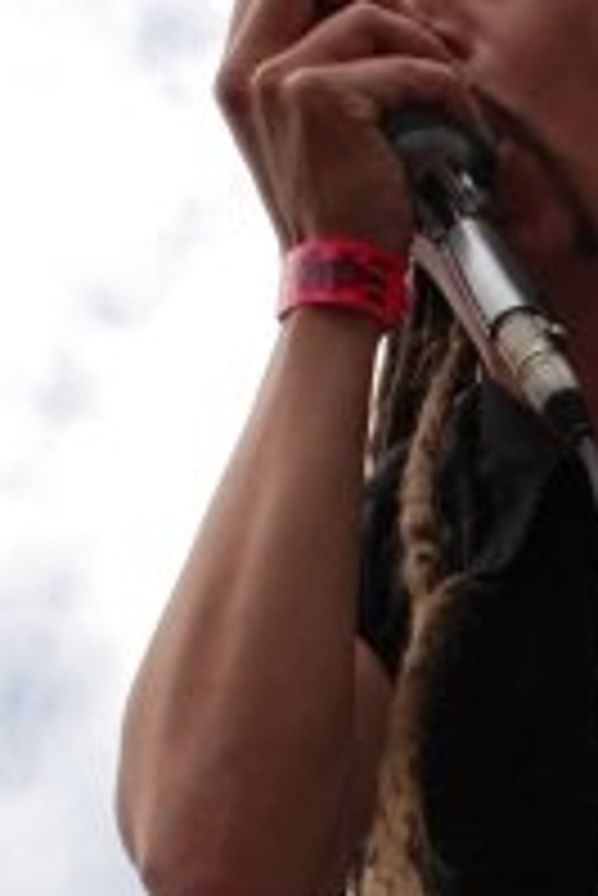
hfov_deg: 7.2
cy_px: 1256
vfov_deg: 10.7
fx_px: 4651
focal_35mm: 187
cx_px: 998
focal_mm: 32
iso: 100
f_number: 7.1
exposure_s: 1/200
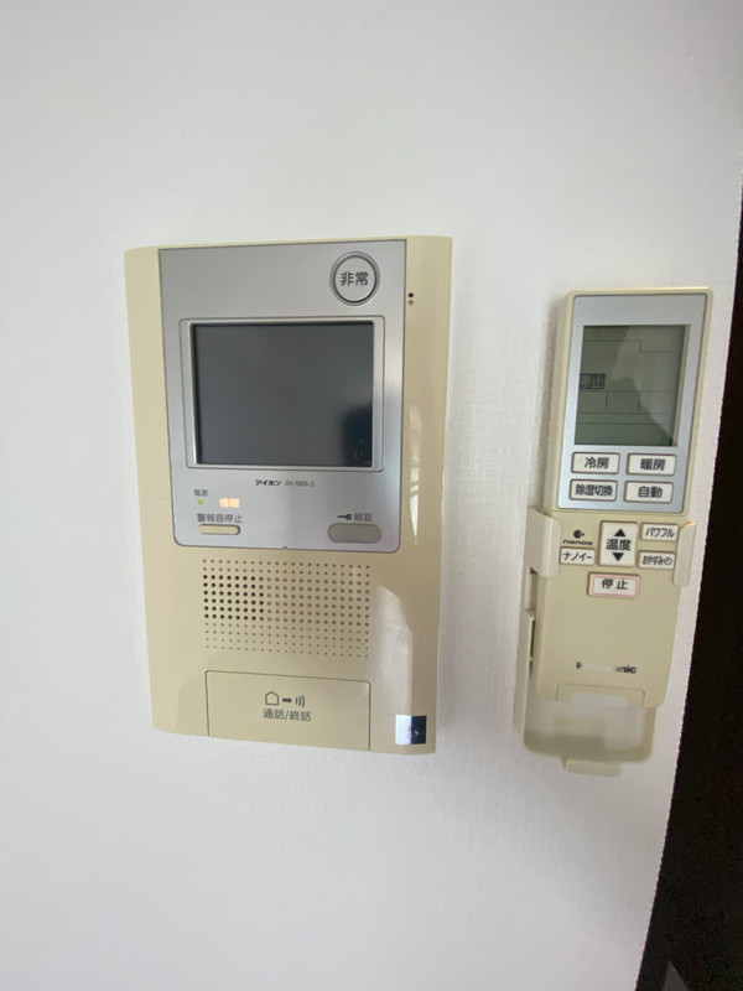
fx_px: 372
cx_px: 372
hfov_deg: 89.9
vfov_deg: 106.2
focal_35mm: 13
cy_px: 496
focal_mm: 1.54
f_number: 2.4
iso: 160
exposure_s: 1/100
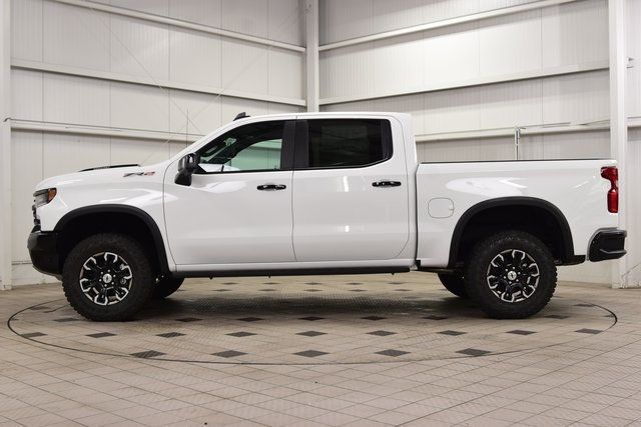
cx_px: 320
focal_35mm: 44
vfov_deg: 30.9
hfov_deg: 45.0
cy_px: 214
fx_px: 775
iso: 500
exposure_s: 1/30
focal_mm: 29
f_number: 7.1
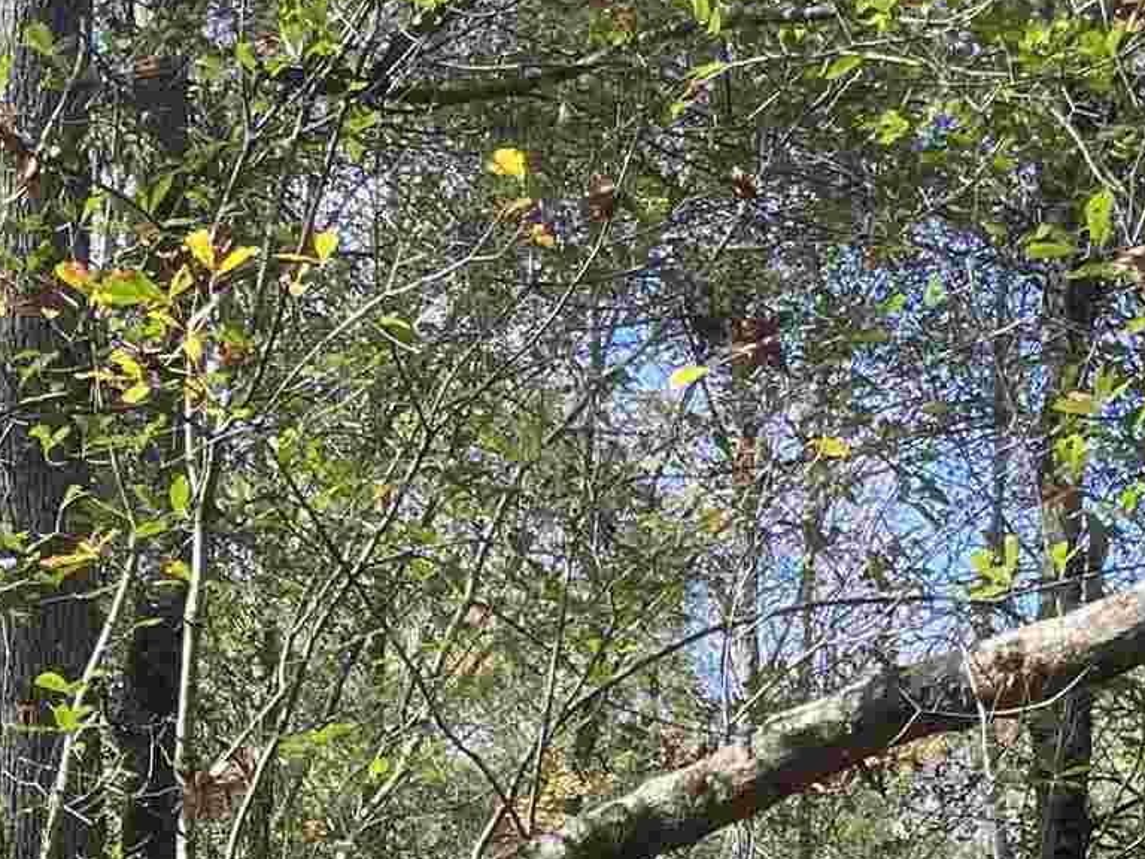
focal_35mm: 104
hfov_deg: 18.9
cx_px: 613
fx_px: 3440
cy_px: 1606
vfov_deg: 12.8
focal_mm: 5.1
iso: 50
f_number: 1.6
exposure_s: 1/384
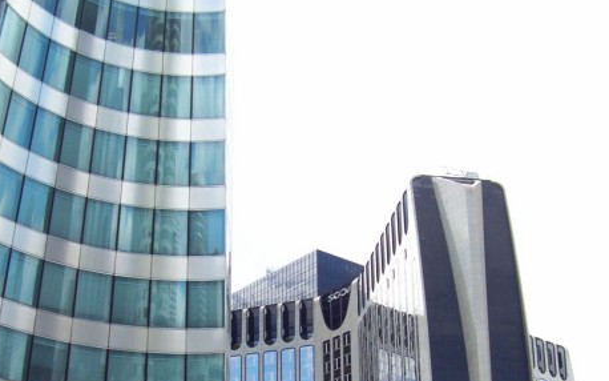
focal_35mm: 63
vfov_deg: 19.9
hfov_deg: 32.5
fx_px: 1045
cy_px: 396
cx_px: 298
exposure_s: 1/743
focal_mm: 5.6
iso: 80
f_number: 2.7
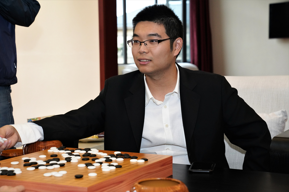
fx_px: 562
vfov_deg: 19.5
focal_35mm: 70
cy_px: 96
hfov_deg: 28.8
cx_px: 144
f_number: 6.3
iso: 5000
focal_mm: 70
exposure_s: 1/80
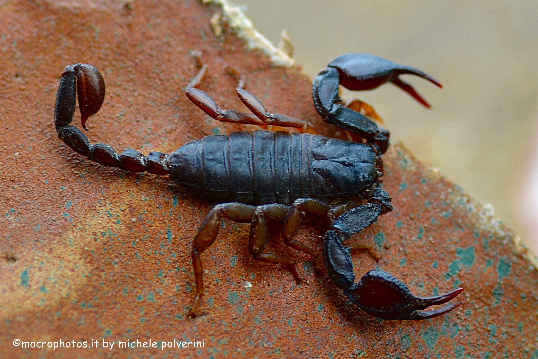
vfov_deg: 10.2
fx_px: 2017
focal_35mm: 135
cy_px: 180
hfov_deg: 15.2
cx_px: 269
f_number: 6.3
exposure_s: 1/320
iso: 250
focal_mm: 90
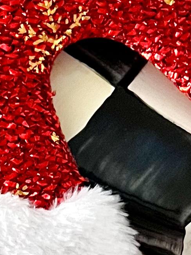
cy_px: 410
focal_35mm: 160
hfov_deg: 9.1
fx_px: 1177
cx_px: -65
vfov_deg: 11.7
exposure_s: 1/60
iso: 500
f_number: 1.5
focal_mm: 5.7
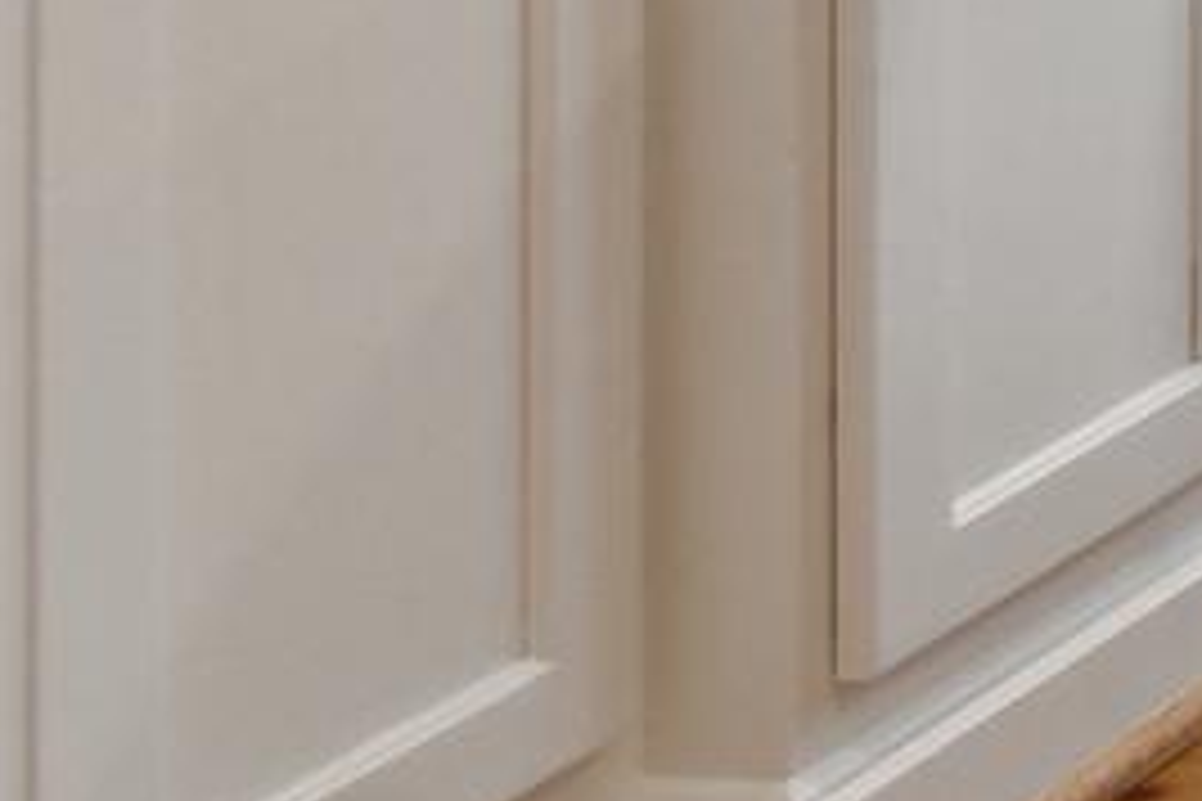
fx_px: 3839
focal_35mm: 115
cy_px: -1366
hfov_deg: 10.7
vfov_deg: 9.9
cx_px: 3777
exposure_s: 1/4
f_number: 10
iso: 200
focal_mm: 10
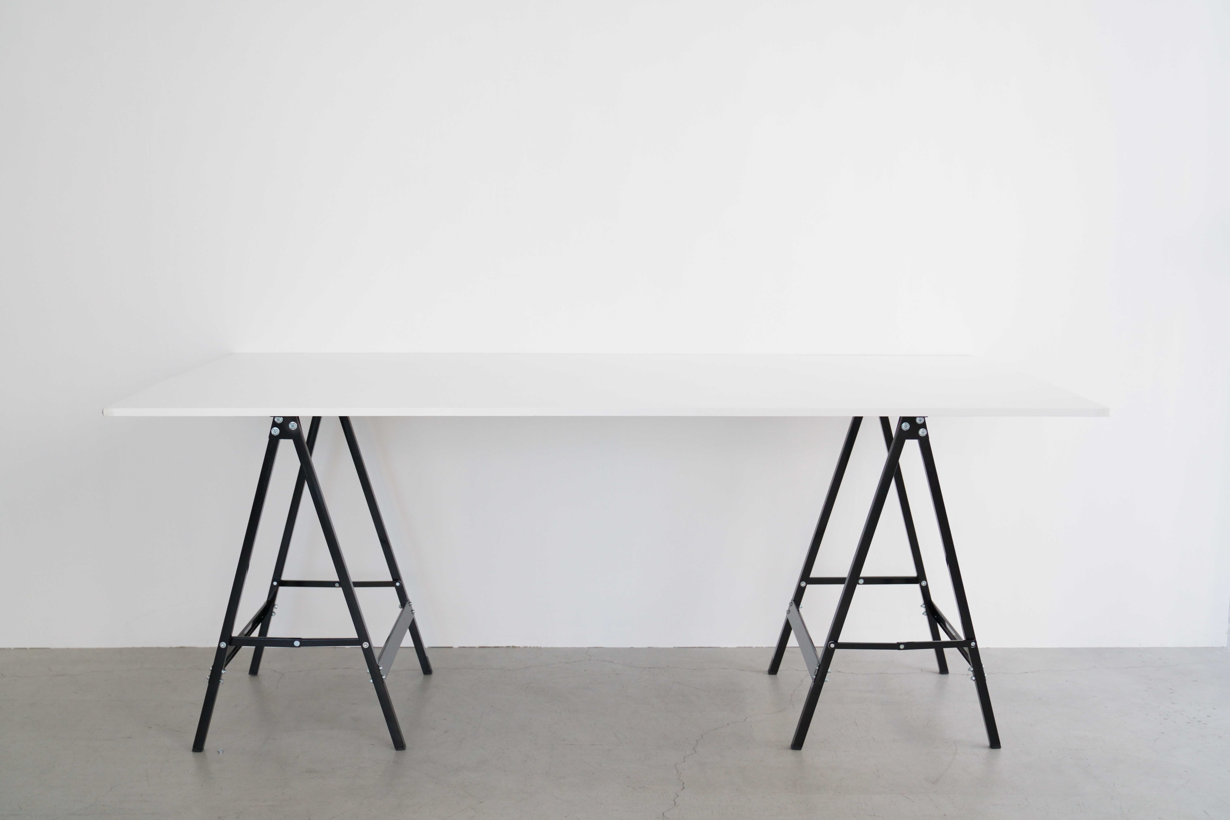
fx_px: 1333
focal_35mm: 39
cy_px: 410
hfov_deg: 49.5
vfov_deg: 34.2
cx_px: 615
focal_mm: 39
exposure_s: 1/200
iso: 2500
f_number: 4
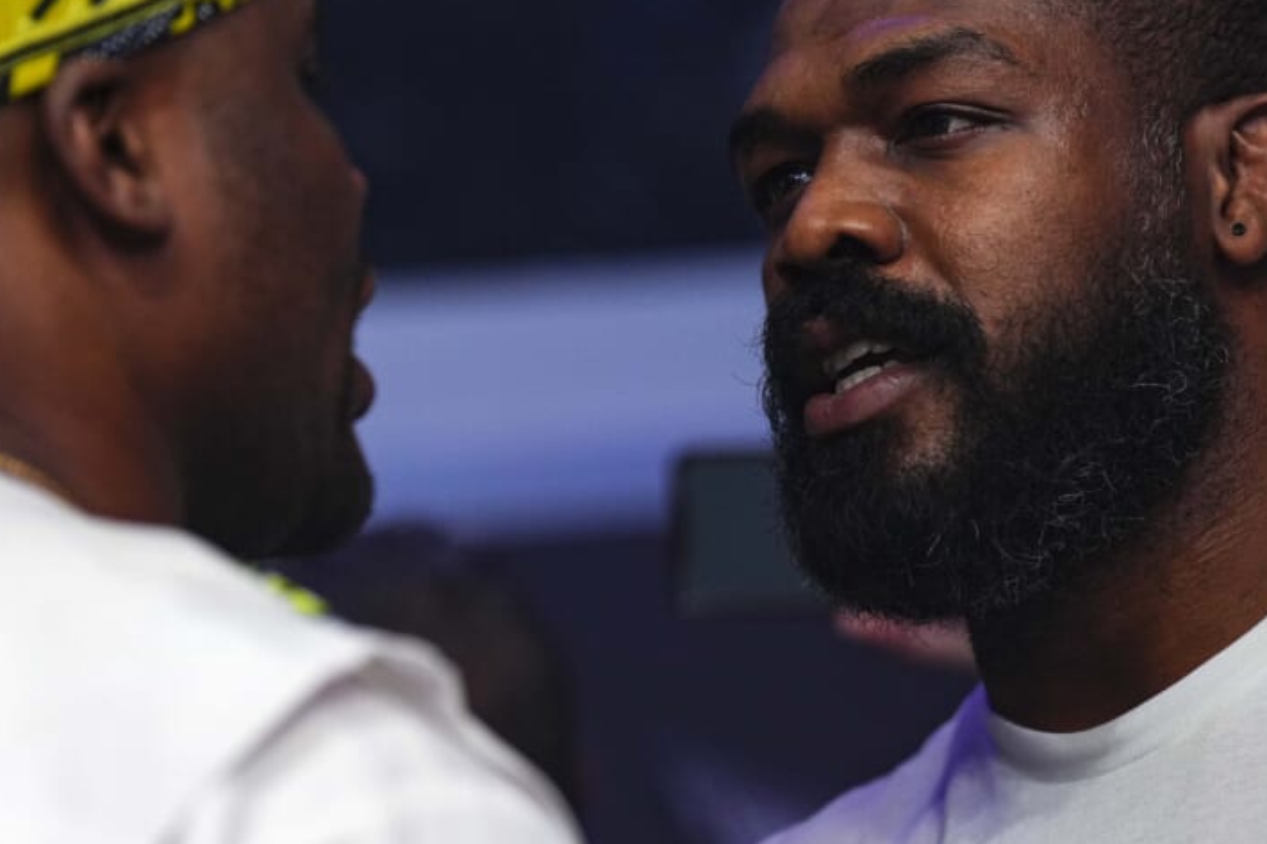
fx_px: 8585
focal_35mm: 244
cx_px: 576
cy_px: 459
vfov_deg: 5.6
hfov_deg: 8.4
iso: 1600
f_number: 2.8
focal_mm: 142
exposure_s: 1/250
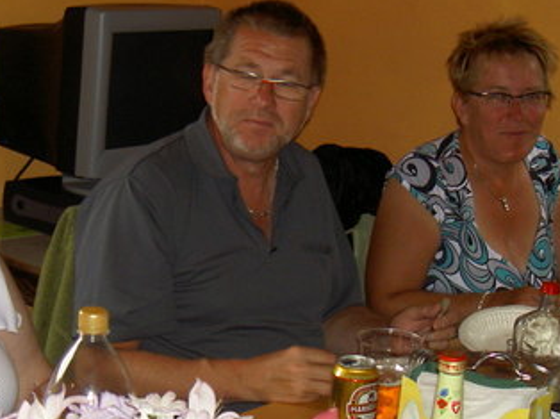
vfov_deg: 16.9
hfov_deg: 22.5
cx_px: 230
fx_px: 1406
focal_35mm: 87
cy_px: 247
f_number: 2.8
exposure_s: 1/60
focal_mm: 8
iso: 100
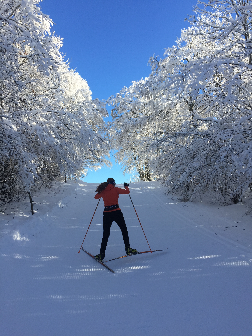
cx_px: 126
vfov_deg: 61.7
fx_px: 281
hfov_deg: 48.2
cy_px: 168
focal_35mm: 29
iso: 32
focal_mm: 4.15
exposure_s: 1/1068
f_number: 2.2
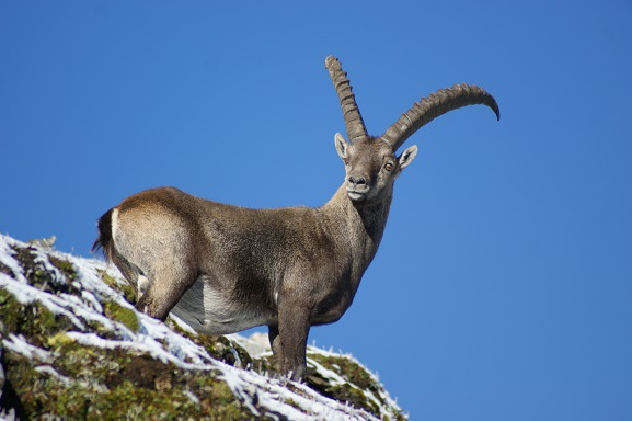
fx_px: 8211
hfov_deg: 4.4
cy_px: 211
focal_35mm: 468
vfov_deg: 2.9
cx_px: 324
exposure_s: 1/500
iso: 100
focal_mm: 300
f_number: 5.6
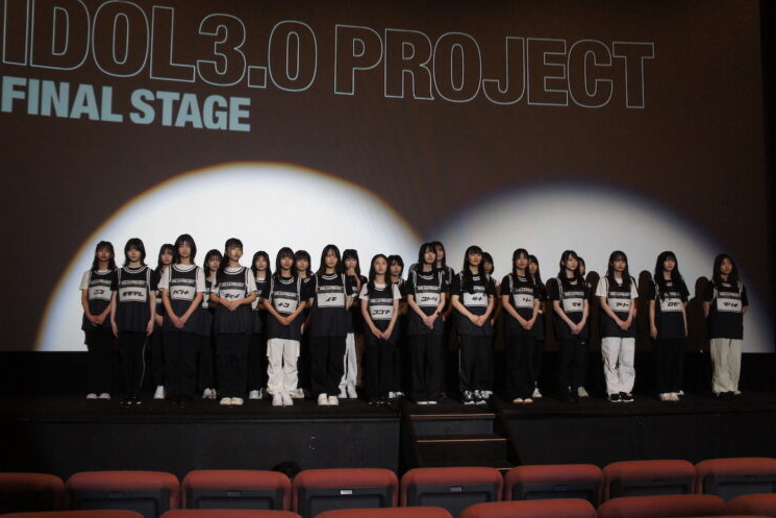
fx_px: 733
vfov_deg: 38.9
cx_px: 385
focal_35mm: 34
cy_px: 266
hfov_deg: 55.8
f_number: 4
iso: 1250
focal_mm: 22
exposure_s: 1/40
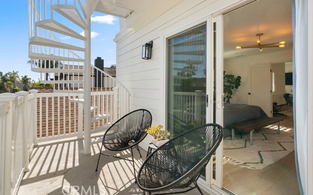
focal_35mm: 18
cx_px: 159
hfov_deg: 91.1
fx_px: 153
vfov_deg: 64.6
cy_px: 83
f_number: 9
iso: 640
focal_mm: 16
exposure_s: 1/160
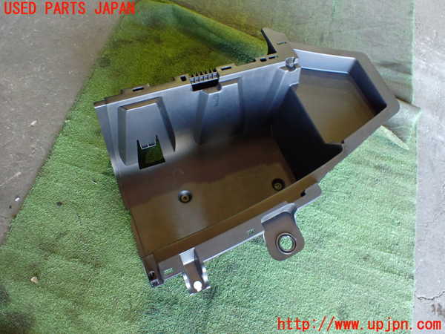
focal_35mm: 30
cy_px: 167
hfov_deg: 60.0
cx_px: 222
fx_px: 386
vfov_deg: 46.8
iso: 800
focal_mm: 5.4
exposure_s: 1/50
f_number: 2.3
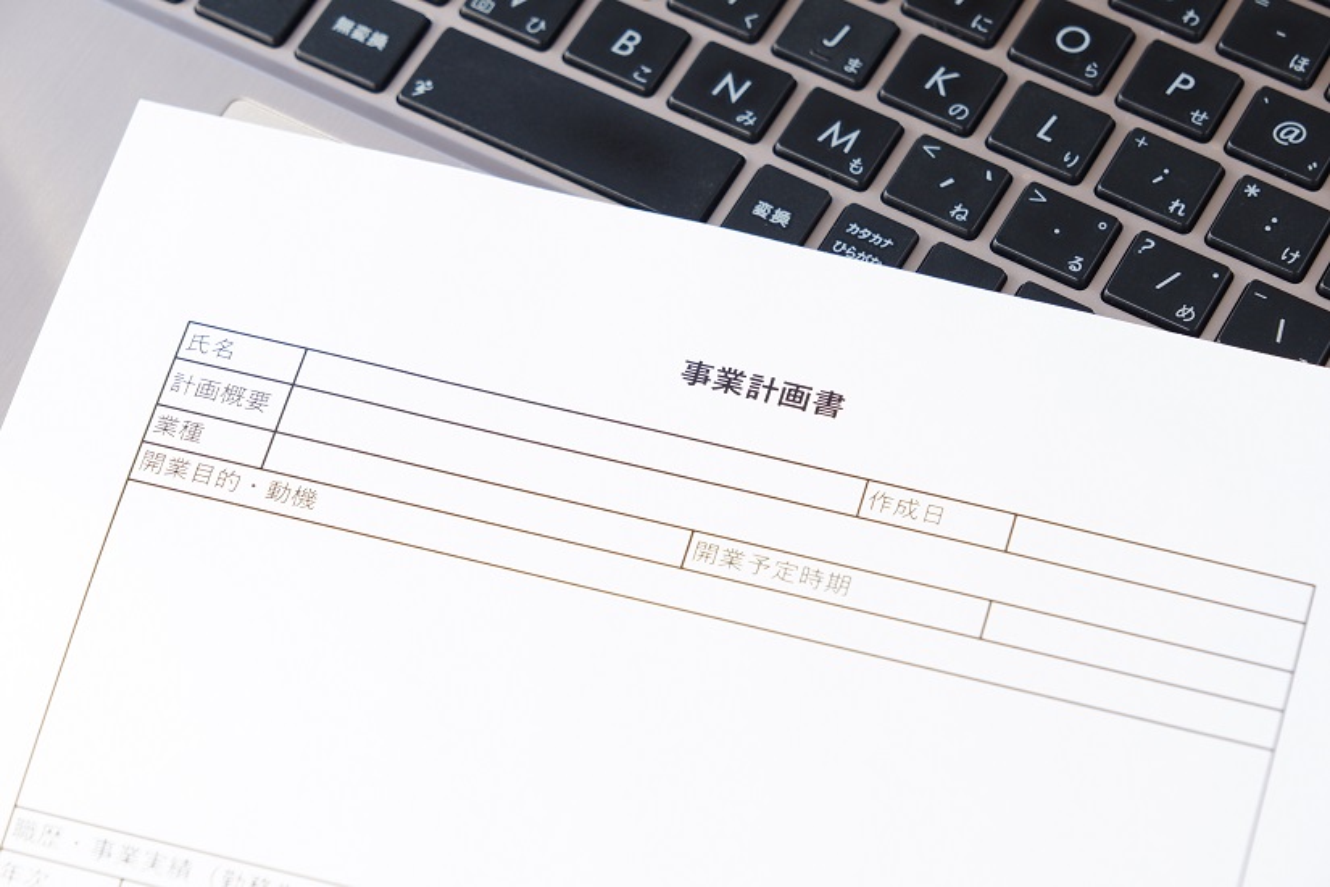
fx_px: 4433
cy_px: 444
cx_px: 665
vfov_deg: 11.4
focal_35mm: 120
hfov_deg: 17.1
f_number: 5.6
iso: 400
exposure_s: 1/80
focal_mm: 80
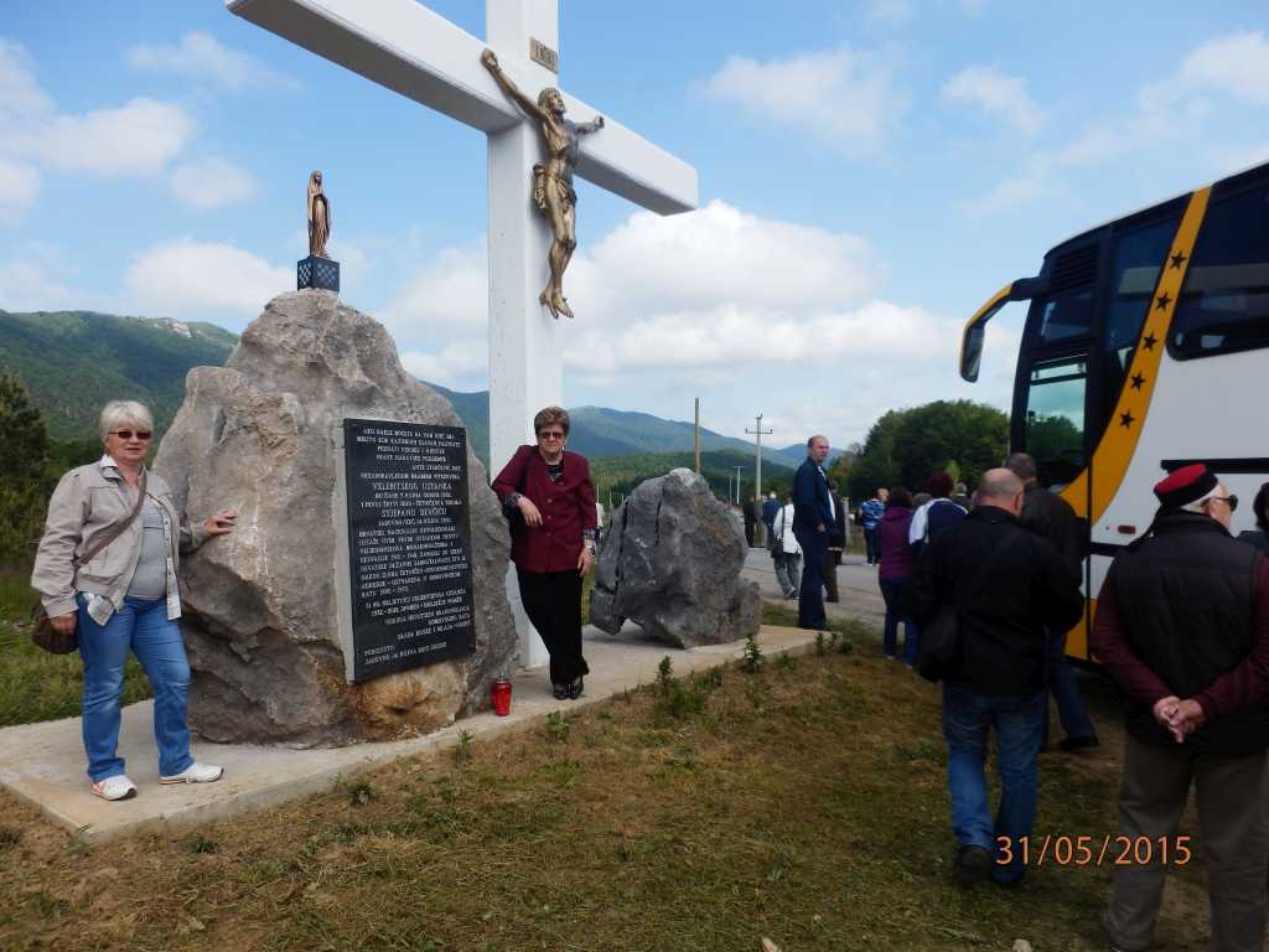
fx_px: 880
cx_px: 634
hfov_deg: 71.6
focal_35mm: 24
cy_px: 476
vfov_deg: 56.8
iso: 80
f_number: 3
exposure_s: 1/800
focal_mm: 4.2
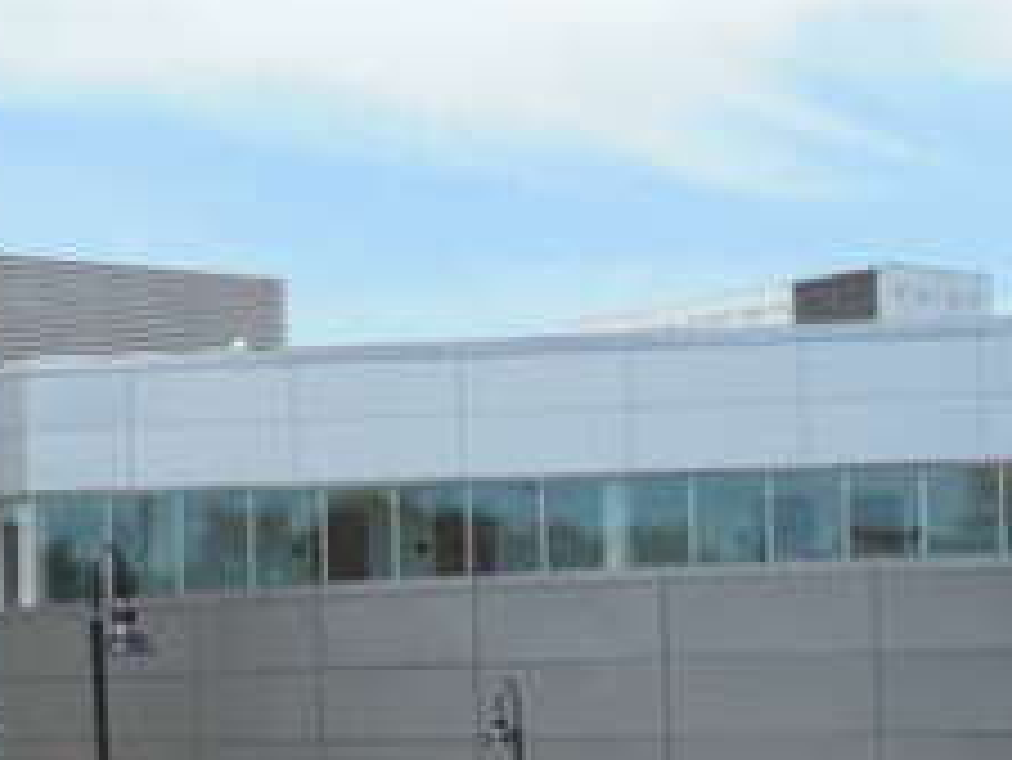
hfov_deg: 21.8
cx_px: 220
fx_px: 2603
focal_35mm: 89
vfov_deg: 16.5
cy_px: 580
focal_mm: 4.5
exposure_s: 1/1250
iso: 125
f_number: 3.3
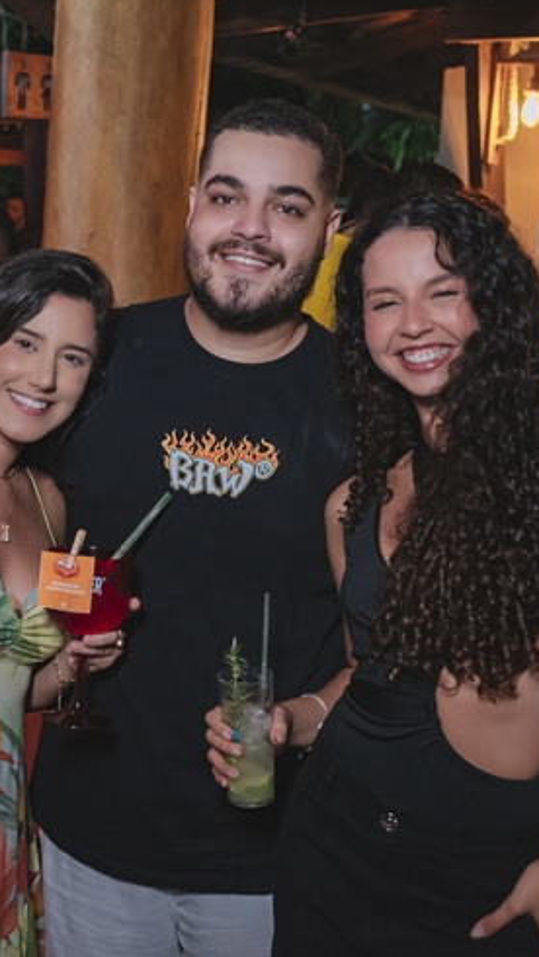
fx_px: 1447
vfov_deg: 36.6
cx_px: 95
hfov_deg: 20.8
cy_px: 477
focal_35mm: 57
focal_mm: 24
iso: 2500
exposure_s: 1/160
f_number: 2.8
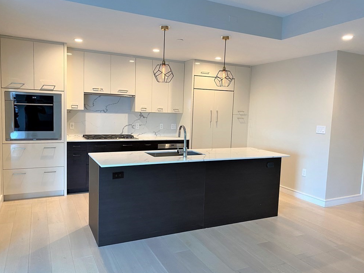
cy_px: 139
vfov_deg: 51.4
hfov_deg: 65.3
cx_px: 179
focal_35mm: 27
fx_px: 284
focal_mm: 4.25
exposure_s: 1/60
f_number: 1.8
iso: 160
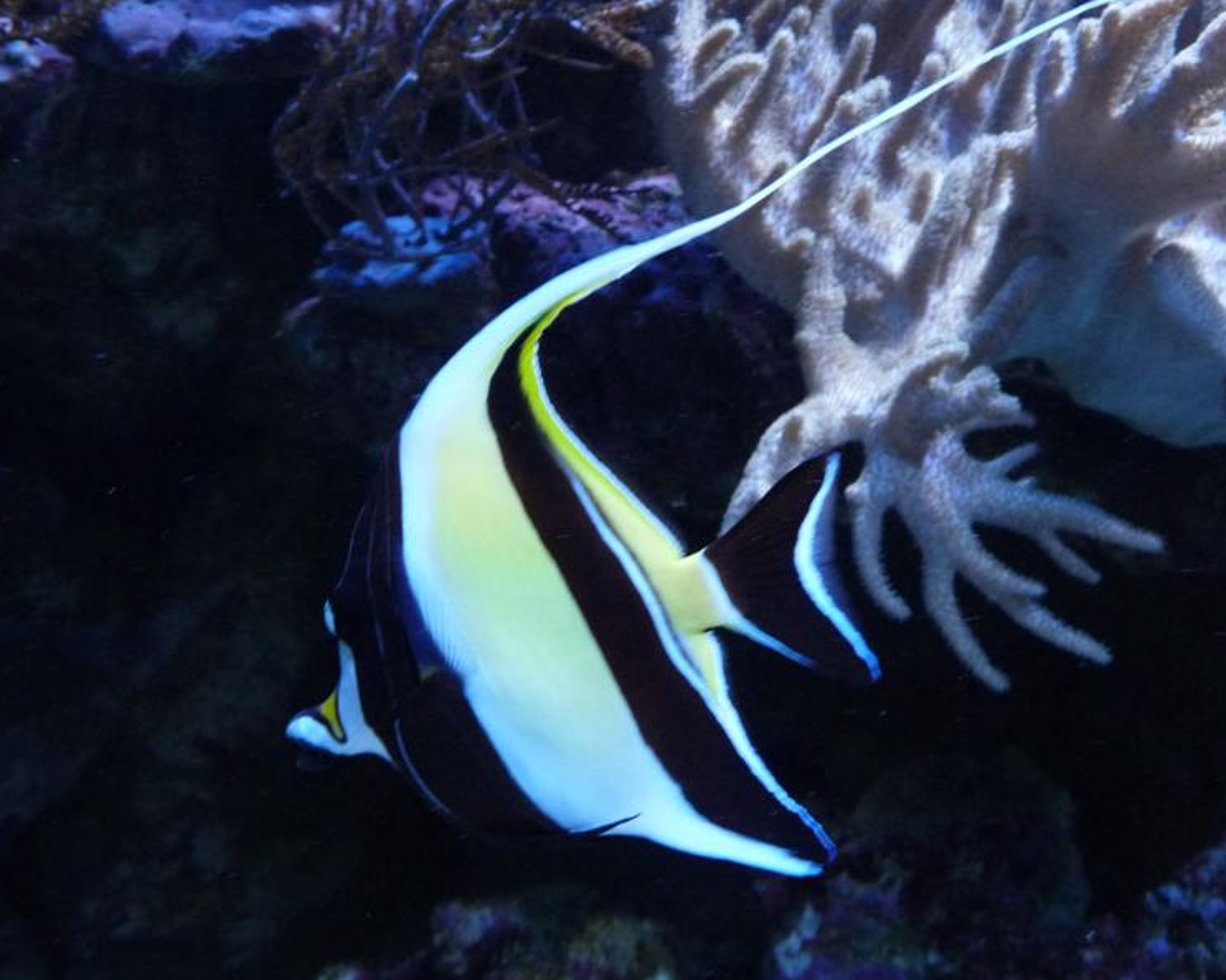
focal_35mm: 41
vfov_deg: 36.5
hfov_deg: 44.8
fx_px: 1487
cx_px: 640
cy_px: 492
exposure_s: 1/60
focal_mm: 4.8
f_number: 2.8
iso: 320
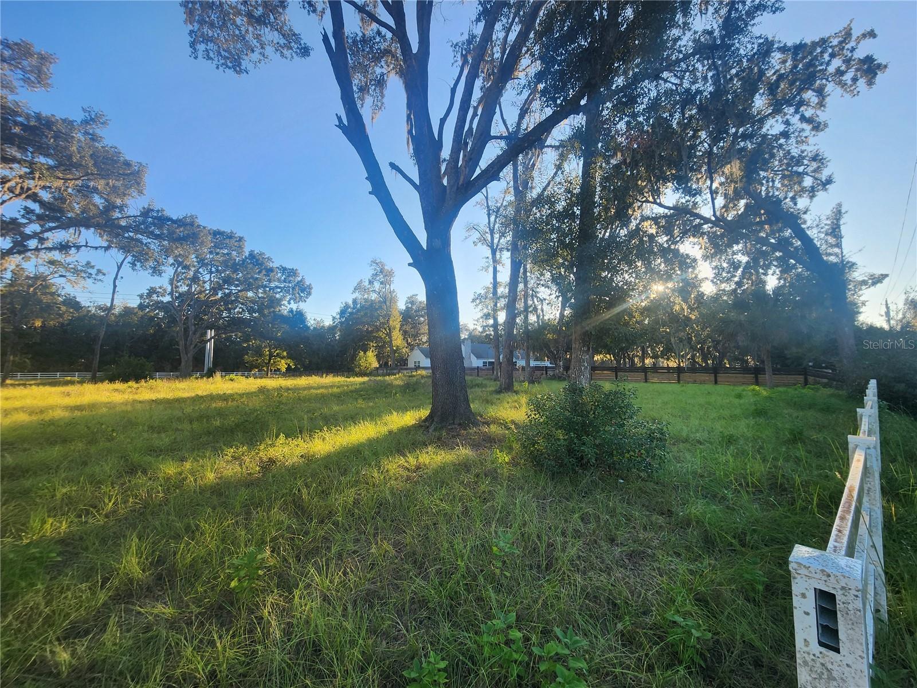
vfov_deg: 89.9
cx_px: 458
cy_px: 344
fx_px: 344
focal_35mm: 13
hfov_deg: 106.2
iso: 50
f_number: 2.2
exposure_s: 1/384
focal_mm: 2.2
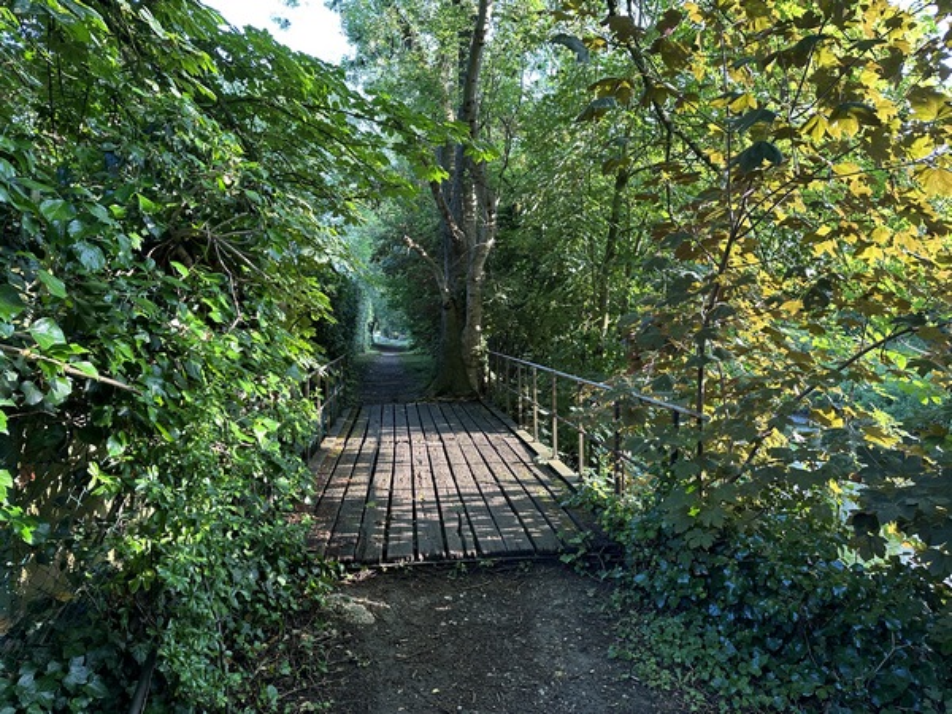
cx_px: 476
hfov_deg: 71.6
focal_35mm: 24
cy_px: 357
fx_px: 660
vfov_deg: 56.8
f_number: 1.78
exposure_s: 1/121
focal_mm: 6.86
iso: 100
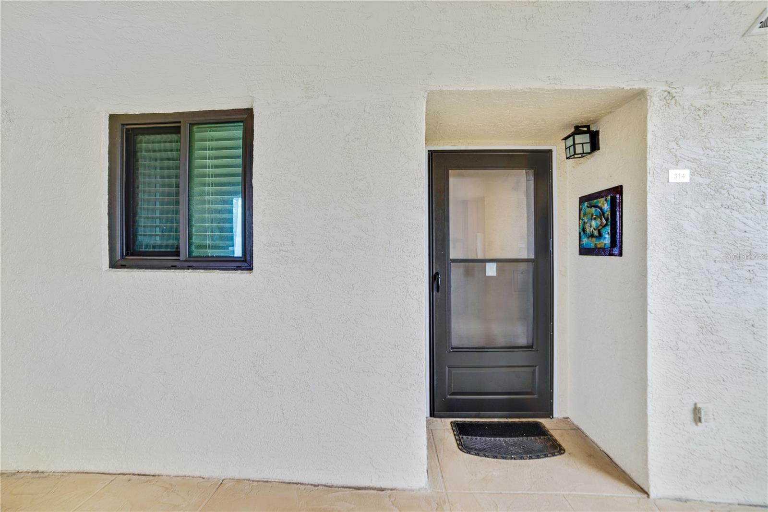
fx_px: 299
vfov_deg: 81.2
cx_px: 384
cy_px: 256
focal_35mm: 14
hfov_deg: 104.2
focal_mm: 14
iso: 100
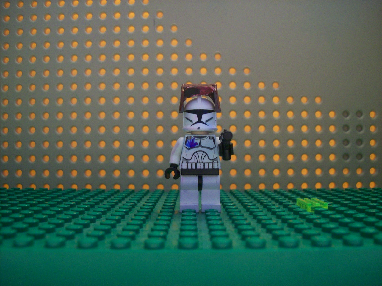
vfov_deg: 39.7
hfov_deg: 51.4
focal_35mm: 36
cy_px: 143
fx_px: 397
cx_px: 191
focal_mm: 6
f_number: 2.7
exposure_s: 1/8
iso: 200
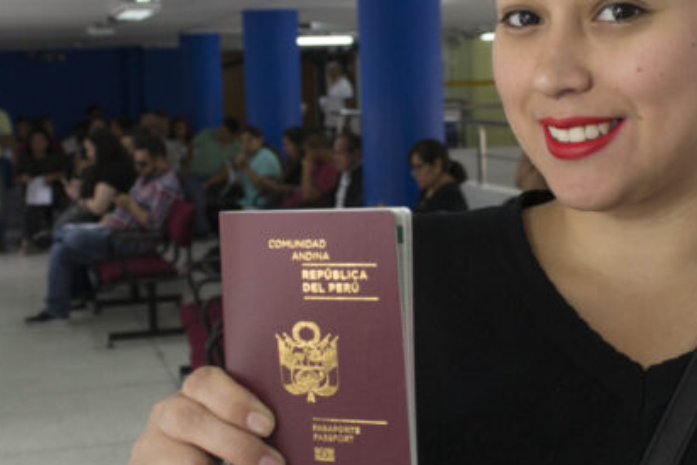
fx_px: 1143
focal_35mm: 59
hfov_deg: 33.9
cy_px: 142
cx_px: 398
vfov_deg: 22.9
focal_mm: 18
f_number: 5
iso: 140
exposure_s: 1/50
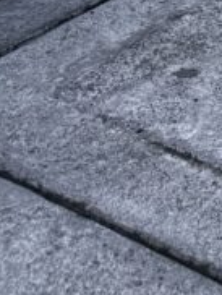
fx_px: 1152
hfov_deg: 9.3
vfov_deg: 11.7
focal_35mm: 135
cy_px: -426
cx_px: 616
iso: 100
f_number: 1.78
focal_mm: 6.76
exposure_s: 1/3145
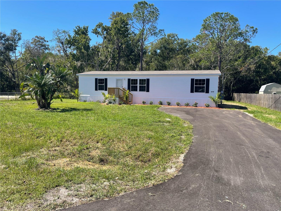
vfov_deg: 53.1
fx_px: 211
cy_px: 106
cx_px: 140
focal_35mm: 26
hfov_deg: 67.3
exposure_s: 1/1976
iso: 32
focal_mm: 5.1
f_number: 1.6
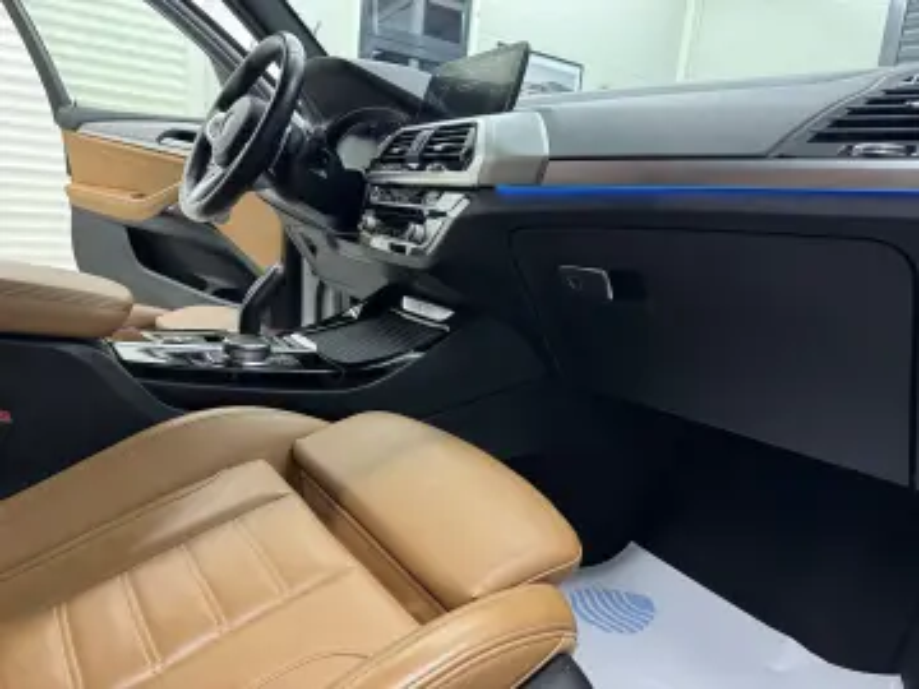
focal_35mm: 24
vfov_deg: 56.8
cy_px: 344
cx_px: 460
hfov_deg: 71.6
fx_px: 637
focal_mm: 6.76
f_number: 1.78
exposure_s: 1/50
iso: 640
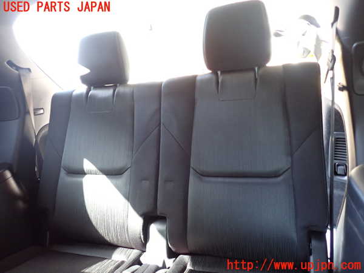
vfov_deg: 54.9
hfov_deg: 69.4
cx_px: 182
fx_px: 263
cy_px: 136
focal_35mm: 25
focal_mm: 4.5
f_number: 2
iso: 250
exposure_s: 1/30
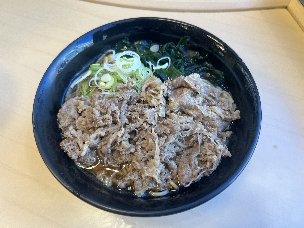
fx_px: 228
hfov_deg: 67.3
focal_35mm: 26
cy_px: 114
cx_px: 152
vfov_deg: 53.1
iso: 50
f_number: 1.5
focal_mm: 5.7
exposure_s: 1/100
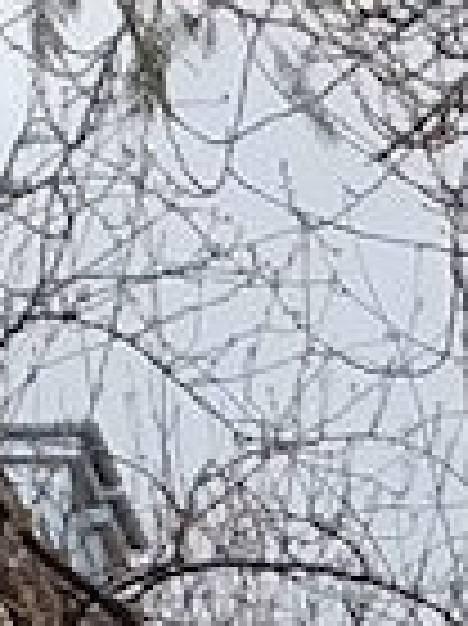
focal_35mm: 144
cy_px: 640
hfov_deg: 9.2
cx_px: 1143
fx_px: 2600
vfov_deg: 13.5
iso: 118
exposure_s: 1/100
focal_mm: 4.71
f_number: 1.7
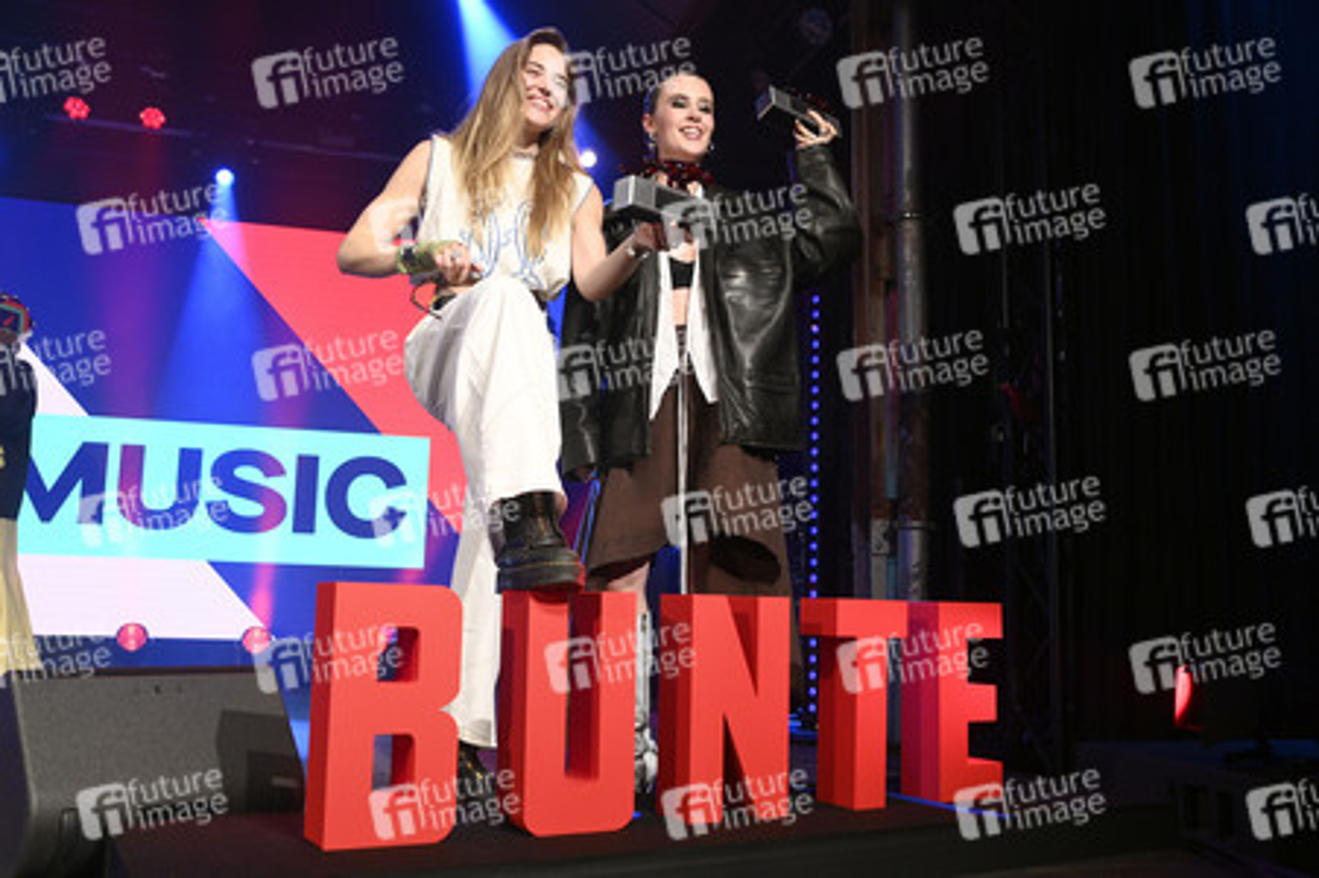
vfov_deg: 41.1
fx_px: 1172
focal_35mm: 32
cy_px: 439
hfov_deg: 58.8
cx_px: 660
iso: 2500
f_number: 5.6
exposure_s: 1/200
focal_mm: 32
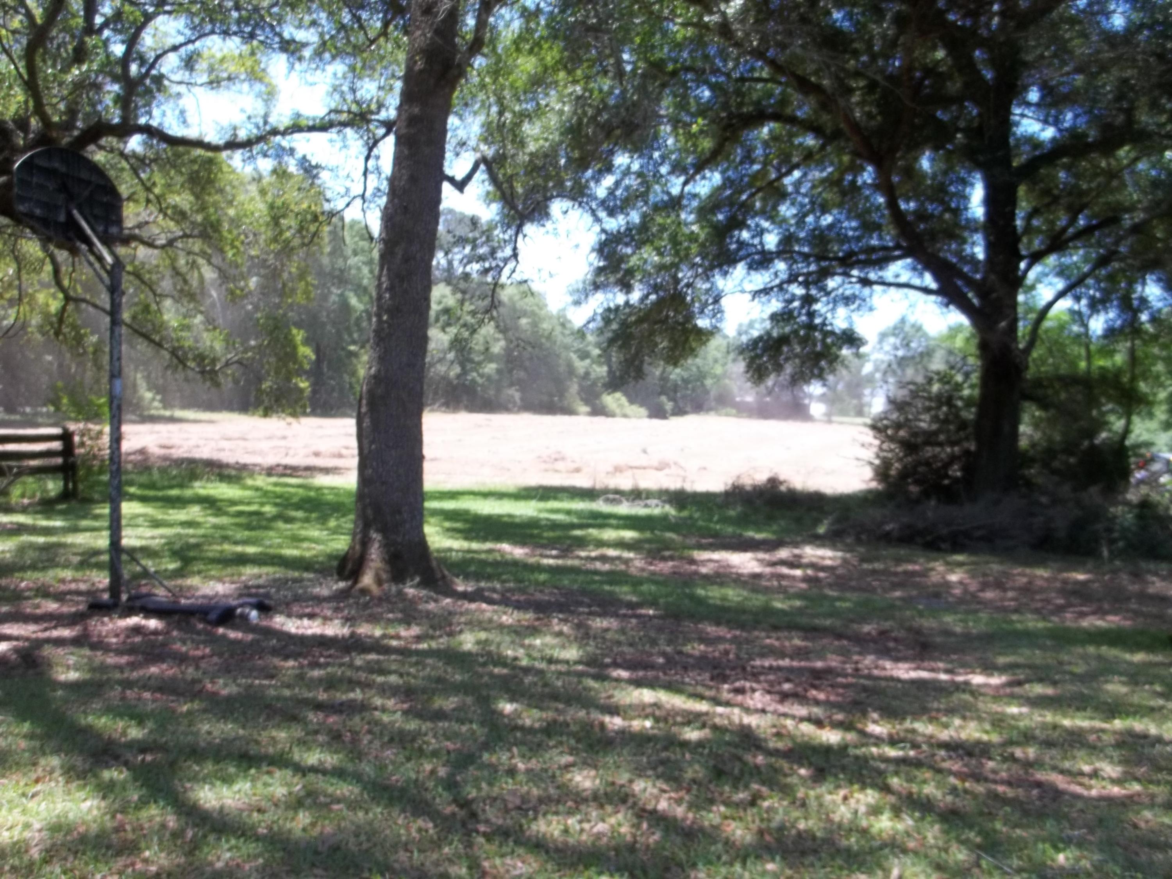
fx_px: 1117
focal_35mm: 33
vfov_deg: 42.9
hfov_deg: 55.4
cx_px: 586
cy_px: 440
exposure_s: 1/200
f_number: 3.3
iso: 64
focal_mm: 5.9
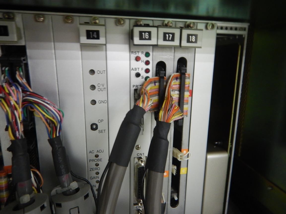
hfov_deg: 71.6
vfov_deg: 56.8
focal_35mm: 24
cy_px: 107
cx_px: 143
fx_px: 198
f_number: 2.8
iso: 400
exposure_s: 1/13
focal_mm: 4.3
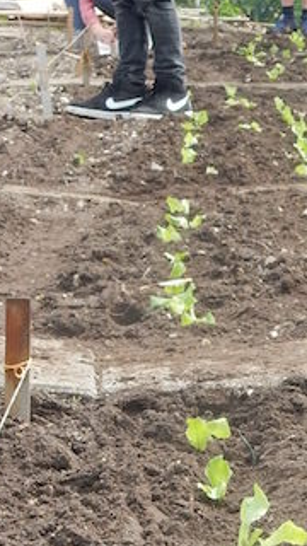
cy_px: 410
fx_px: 2576
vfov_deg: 12.1
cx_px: 539
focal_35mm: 178
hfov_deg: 6.7
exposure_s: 1/320
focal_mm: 9
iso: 125
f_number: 4.5
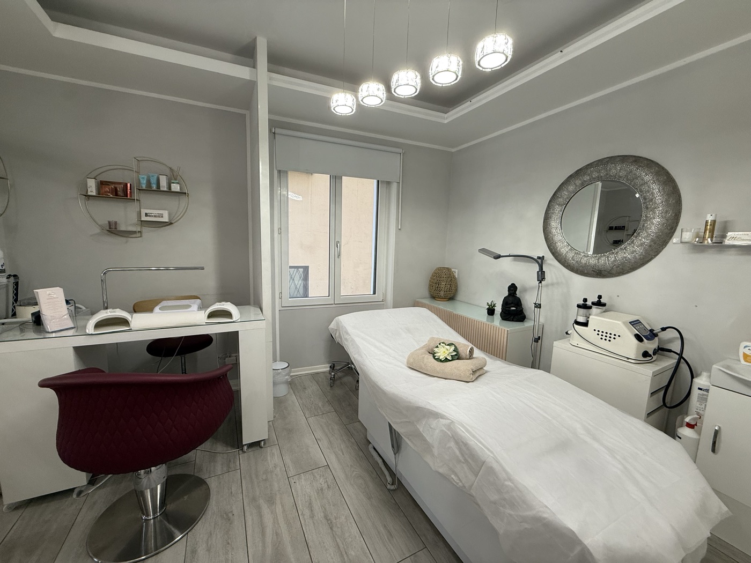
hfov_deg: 102.1
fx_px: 304
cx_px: 376
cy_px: 282
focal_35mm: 14
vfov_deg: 85.7
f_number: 2.2
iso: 125
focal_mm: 2.22
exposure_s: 1/100
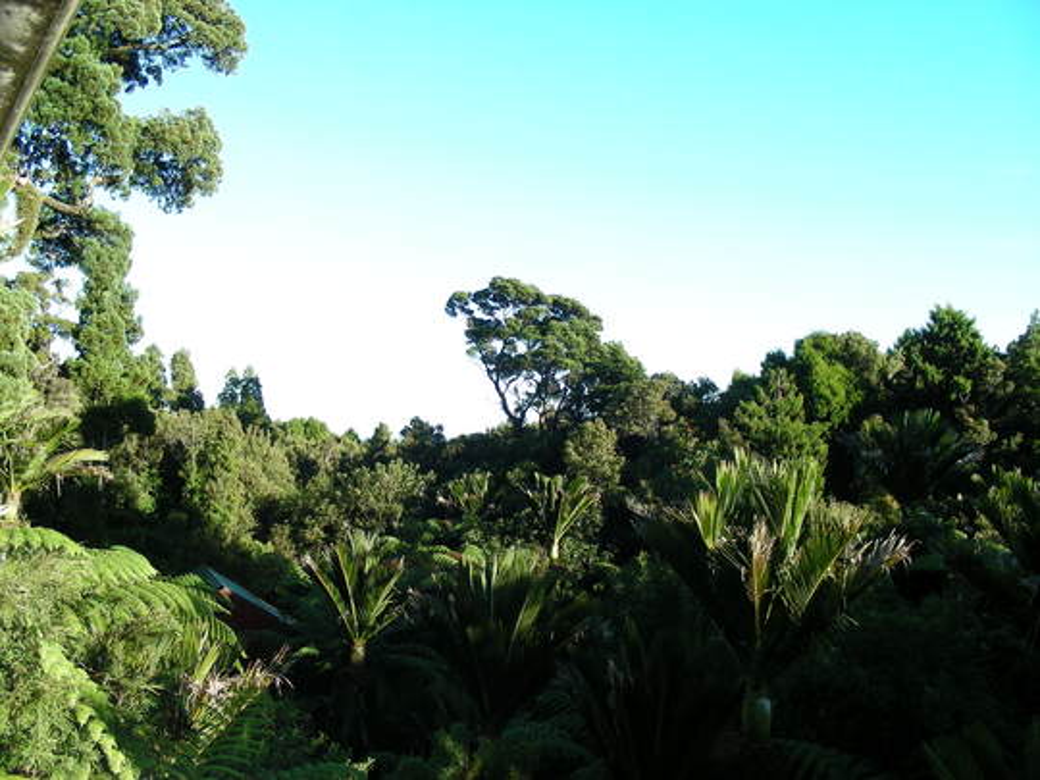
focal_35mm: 38
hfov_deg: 49.0
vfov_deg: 37.7
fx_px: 1142
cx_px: 520
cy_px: 390
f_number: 4
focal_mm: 6.3
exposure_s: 1/120
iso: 50
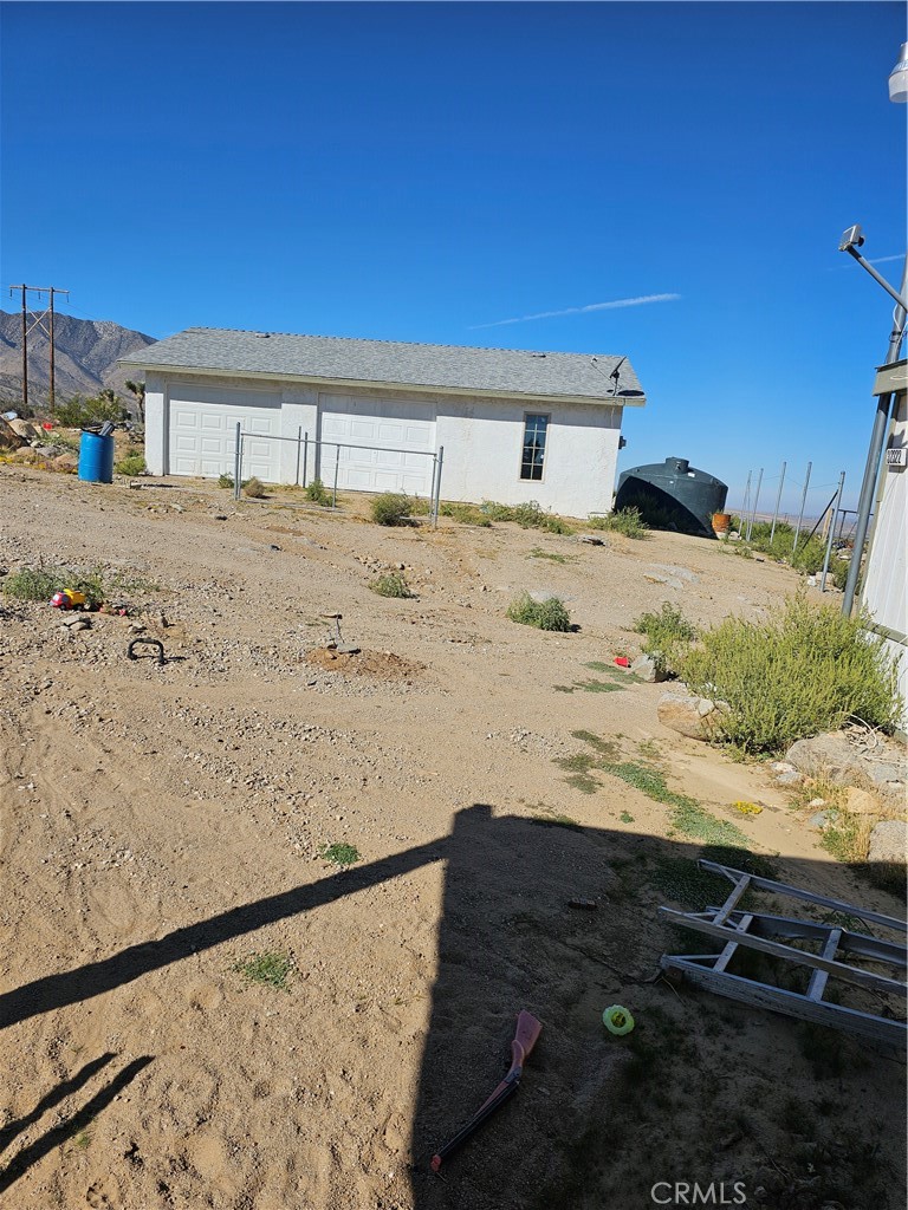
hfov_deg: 58.9
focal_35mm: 23
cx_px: 454
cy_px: 605
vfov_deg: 73.9
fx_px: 804
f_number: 1.7
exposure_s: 1/1525
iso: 10
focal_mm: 6.3
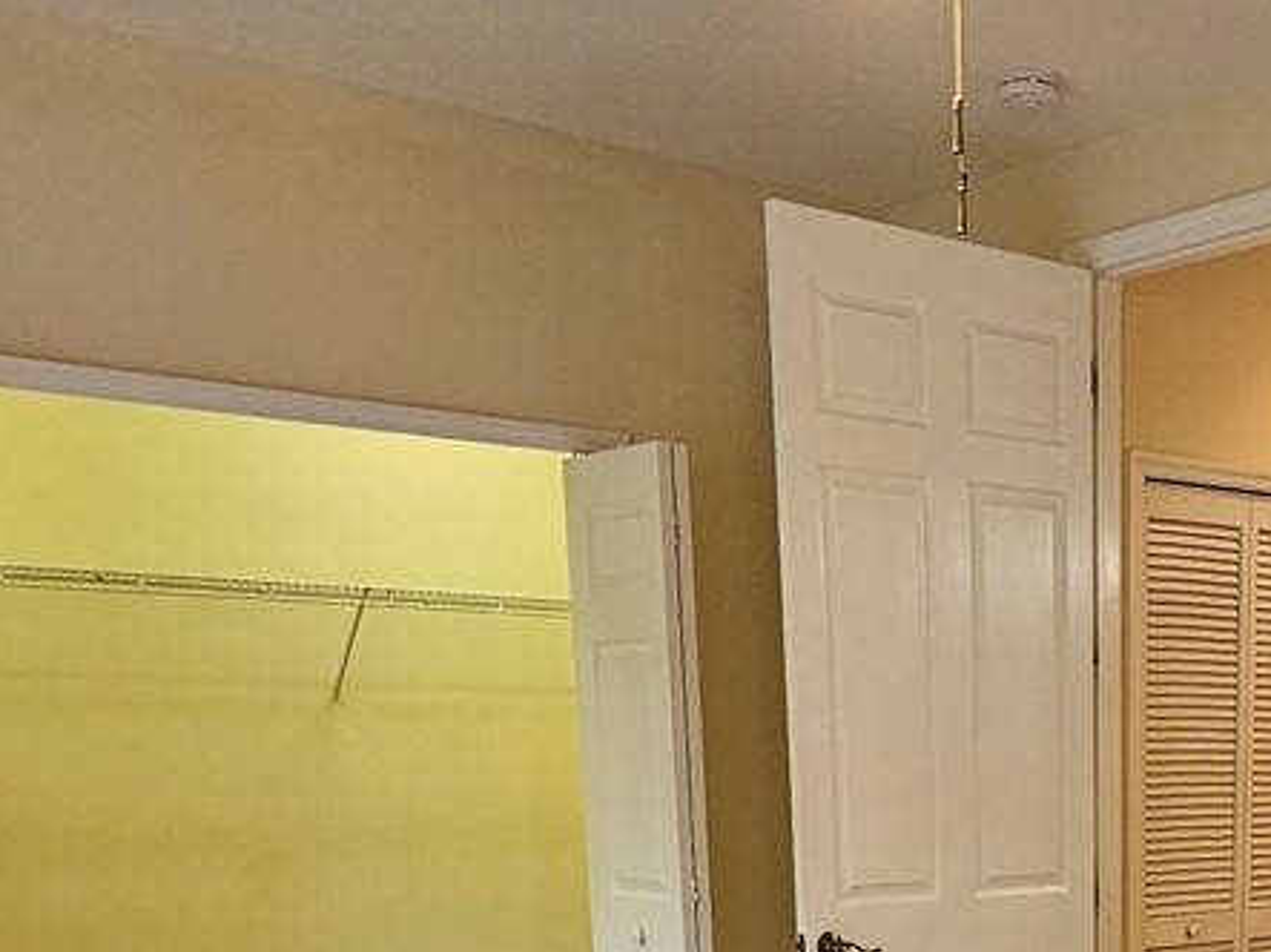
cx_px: 1142
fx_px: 1725
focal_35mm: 47
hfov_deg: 37.8
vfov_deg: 26.3
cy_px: 1233
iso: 160
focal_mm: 2.2
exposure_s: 1/60
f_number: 2.2
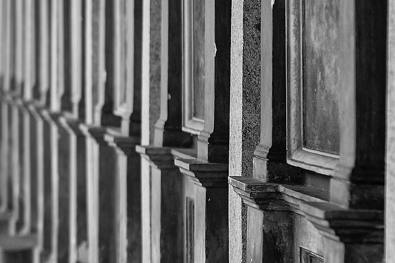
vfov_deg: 4.7
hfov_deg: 6.9
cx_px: -219
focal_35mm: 294
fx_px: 3224
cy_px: 151
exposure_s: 1/1000
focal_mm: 85
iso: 160
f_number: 2
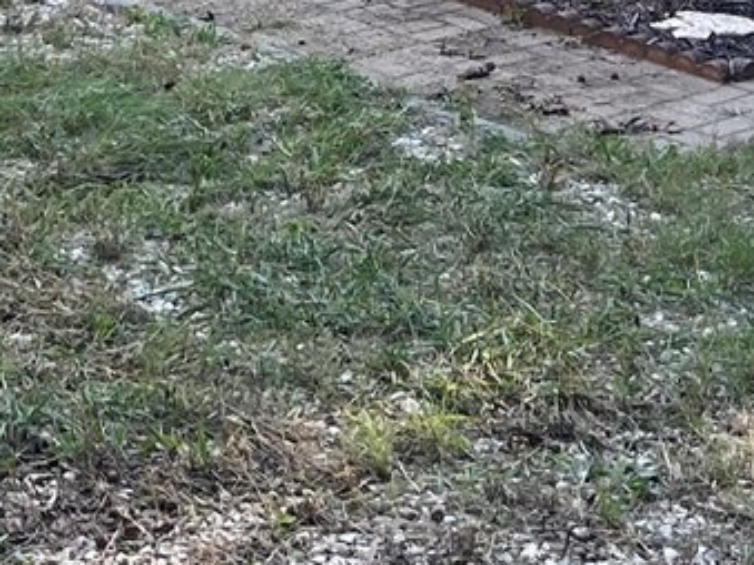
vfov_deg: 11.7
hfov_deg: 17.0
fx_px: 2526
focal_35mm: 116
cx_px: 275
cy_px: -502
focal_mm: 5.1
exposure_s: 1/150
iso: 32
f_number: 1.6
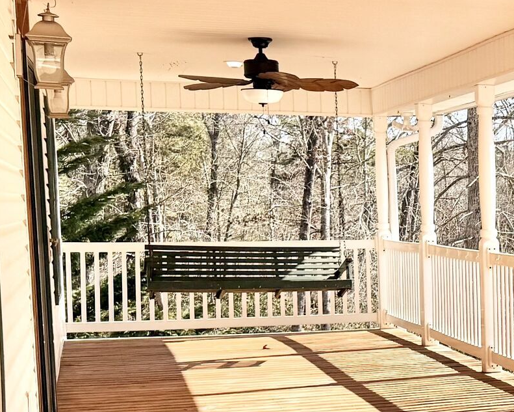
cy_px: 329
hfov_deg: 18.7
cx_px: 757
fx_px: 1385
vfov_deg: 16.8
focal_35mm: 91
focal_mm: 6.76
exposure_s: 1/3021
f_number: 1.78
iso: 80
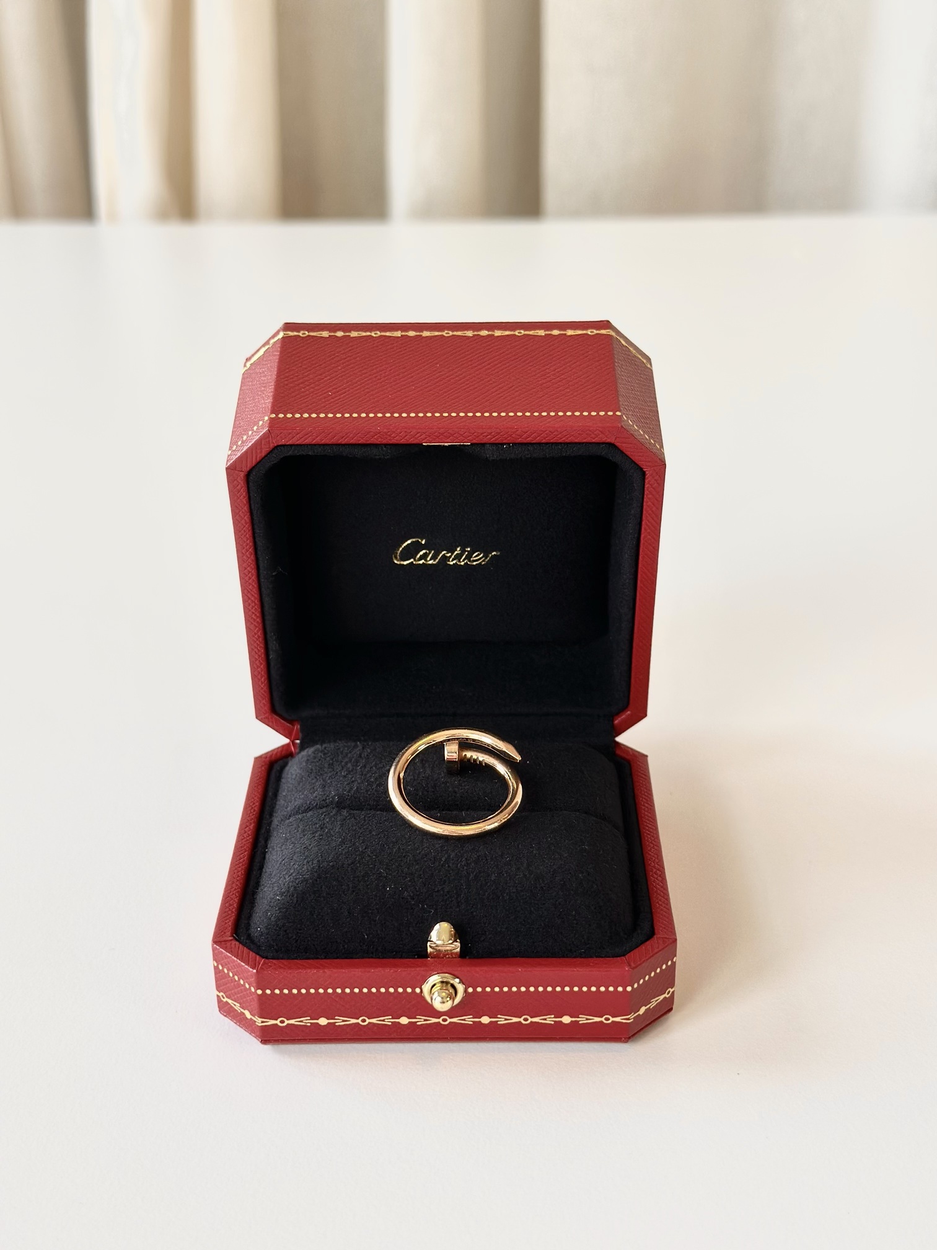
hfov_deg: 30.3
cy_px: 625
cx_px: 468
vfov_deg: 39.7
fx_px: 1732
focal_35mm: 48
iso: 80
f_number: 1.78
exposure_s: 1/100
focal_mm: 6.86
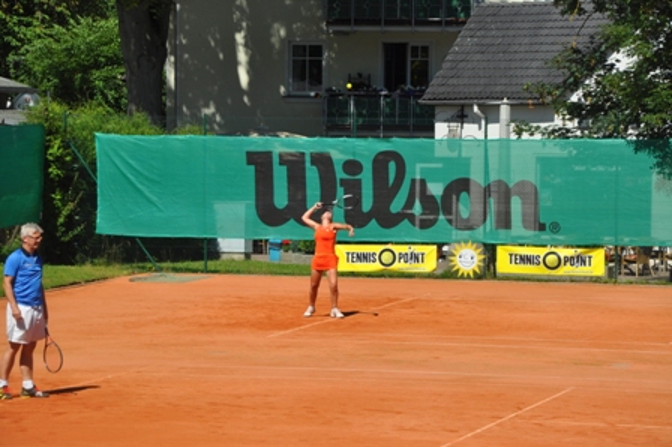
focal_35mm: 158
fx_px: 2938
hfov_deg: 13.0
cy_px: 224
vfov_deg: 8.7
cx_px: 336
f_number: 11
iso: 200
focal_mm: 105
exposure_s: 1/500
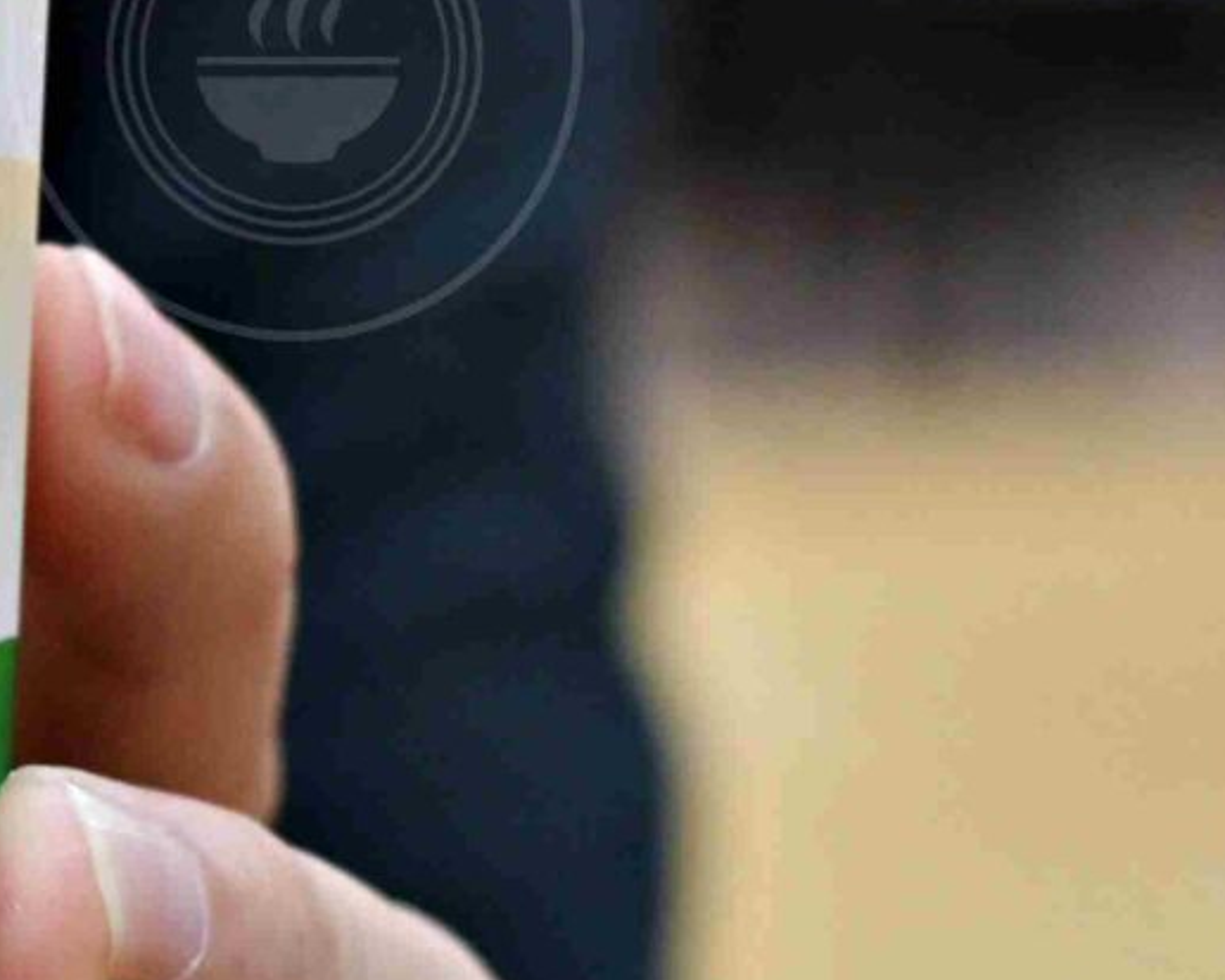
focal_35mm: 349
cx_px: -1455
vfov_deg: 4.4
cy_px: 1017
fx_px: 12655
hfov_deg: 5.4
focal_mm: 50
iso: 560
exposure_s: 1/200
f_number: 3.2
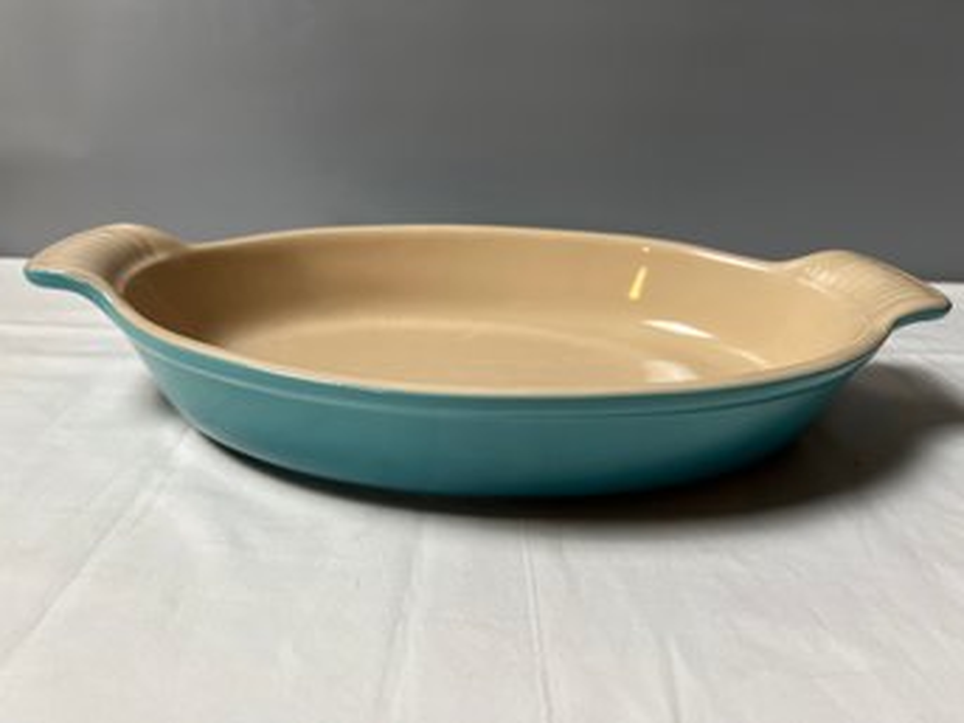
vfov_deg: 53.0
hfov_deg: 67.3
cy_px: 362
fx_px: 724
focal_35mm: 26
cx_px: 482
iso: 125
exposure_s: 1/120
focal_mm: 5.7
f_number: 1.5
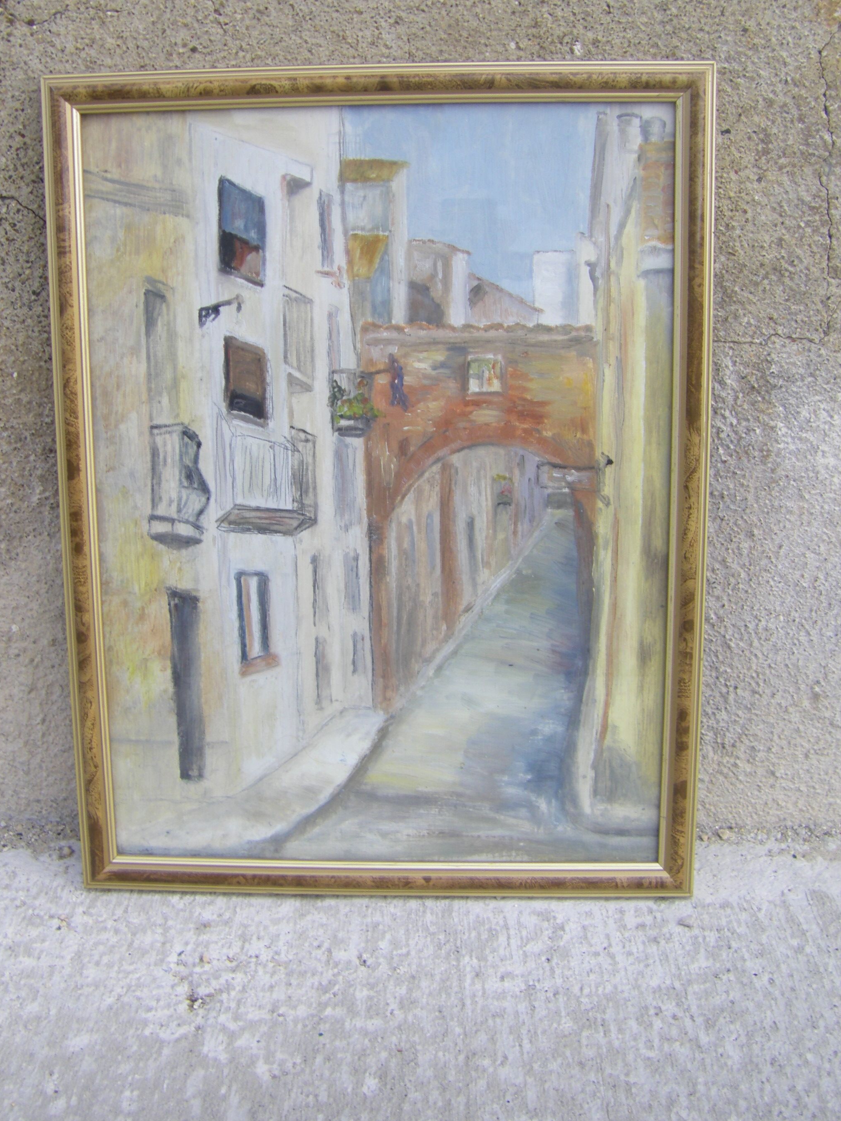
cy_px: 539
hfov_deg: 31.5
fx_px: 1490
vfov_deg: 41.2
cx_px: 375
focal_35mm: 46
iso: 64
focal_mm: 6.3
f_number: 3.5
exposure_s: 1/125
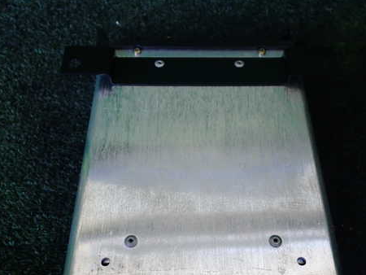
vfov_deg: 35.9
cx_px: 197
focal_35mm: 40
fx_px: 423
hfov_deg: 46.7
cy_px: 160
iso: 200
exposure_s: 1/60
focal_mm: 5.4
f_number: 2.3
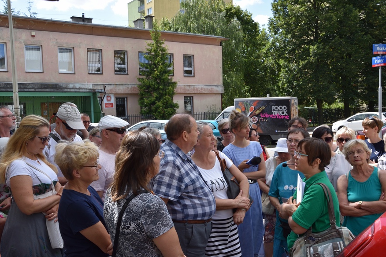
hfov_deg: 50.1
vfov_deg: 34.6
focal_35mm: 39
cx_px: 190
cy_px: 128
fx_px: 413
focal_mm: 25
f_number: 8
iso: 450
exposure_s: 1/500
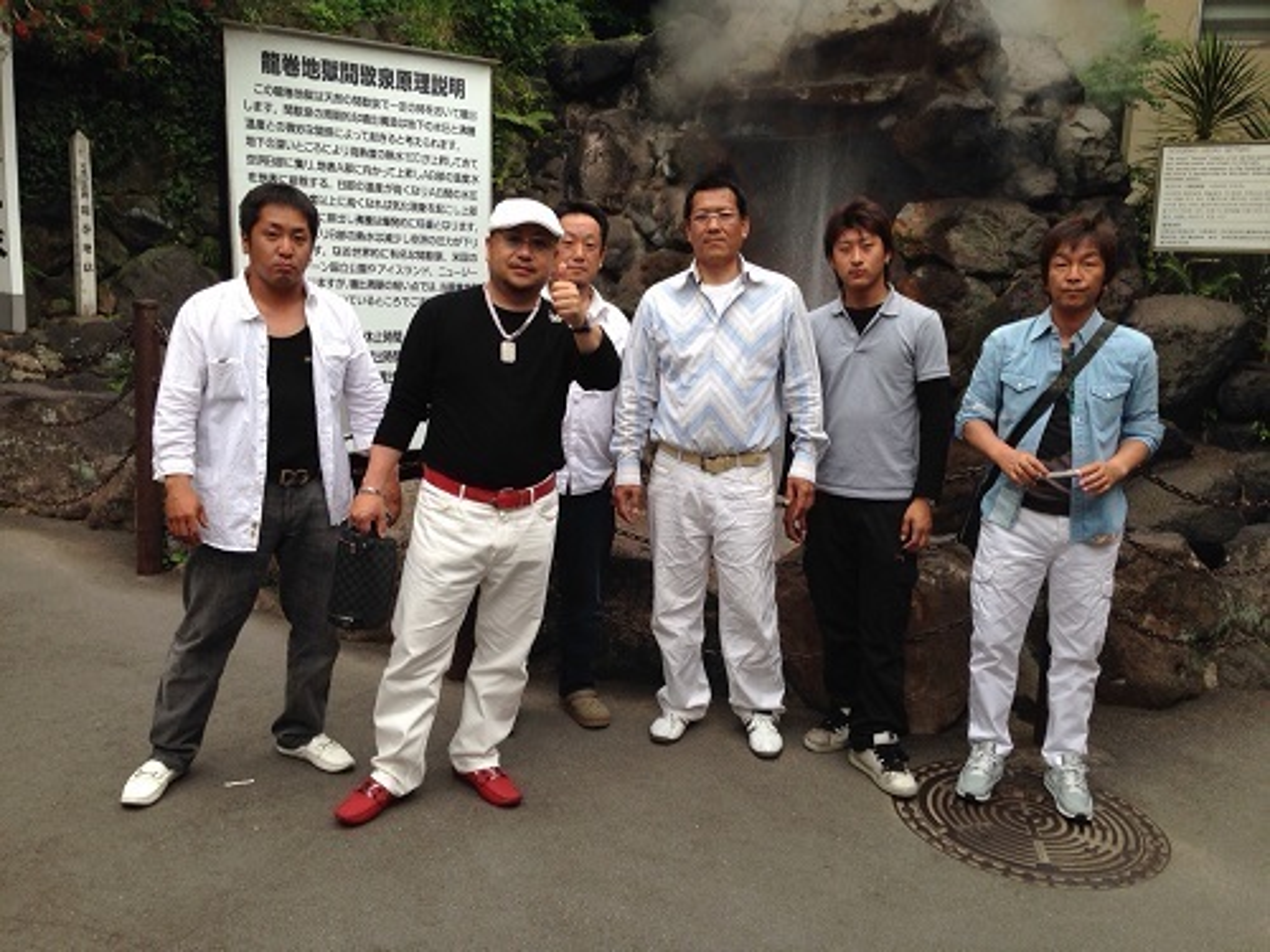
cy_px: 476
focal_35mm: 33
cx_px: 635
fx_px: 1211
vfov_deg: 42.9
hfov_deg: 55.4
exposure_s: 1/219
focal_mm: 4.12
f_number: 2.4
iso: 50
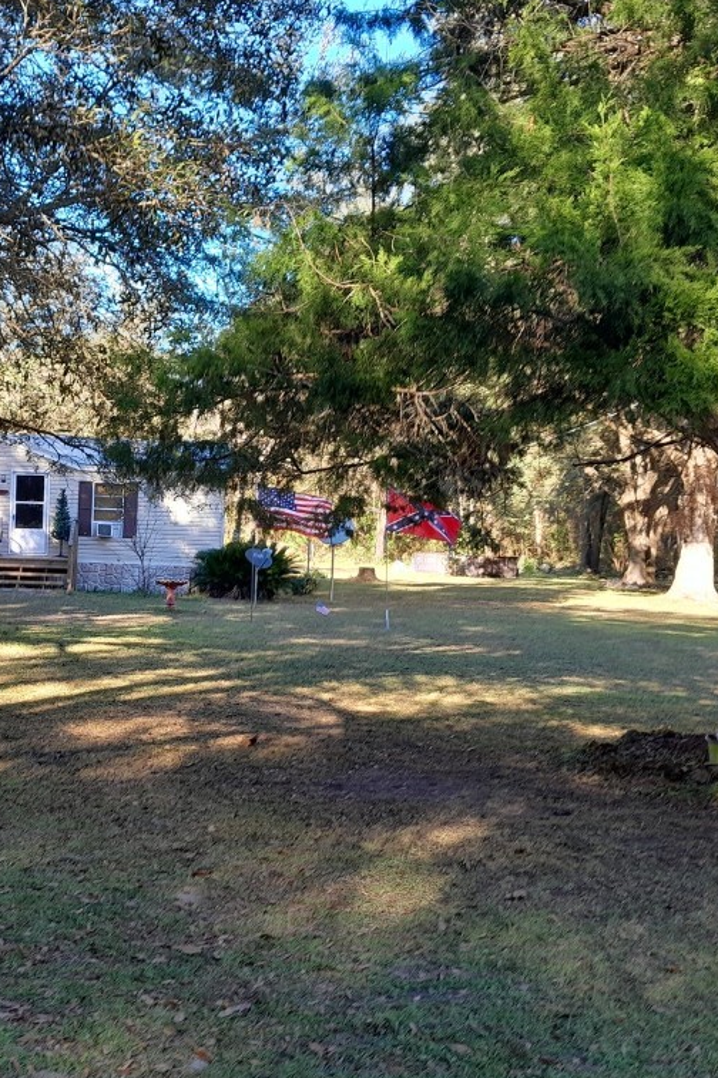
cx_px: 130
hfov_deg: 33.8
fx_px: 1138
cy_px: 540
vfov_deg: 50.7
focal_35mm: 38
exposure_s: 1/60
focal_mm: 4
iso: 40
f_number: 1.8
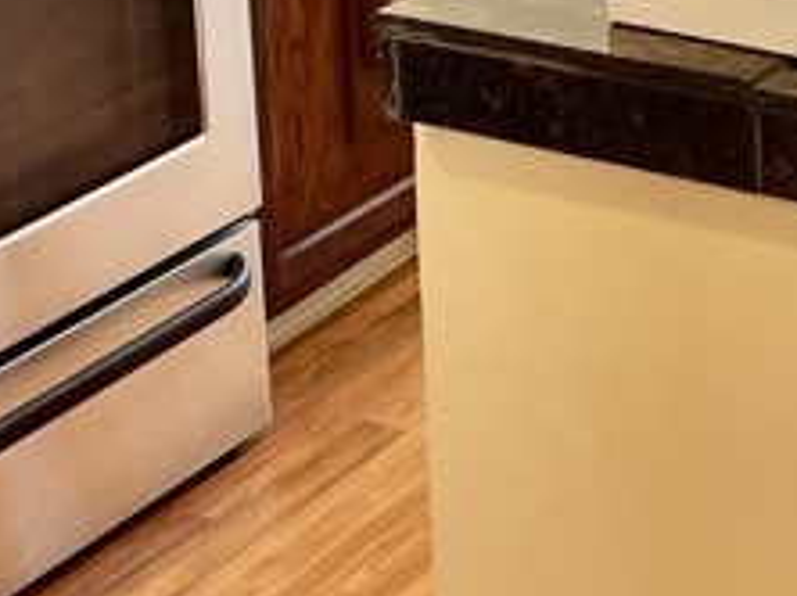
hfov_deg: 16.0
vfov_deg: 11.6
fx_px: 2760
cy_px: -373
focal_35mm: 120
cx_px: 880
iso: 125
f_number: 1.6
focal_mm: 5.1
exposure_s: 1/120
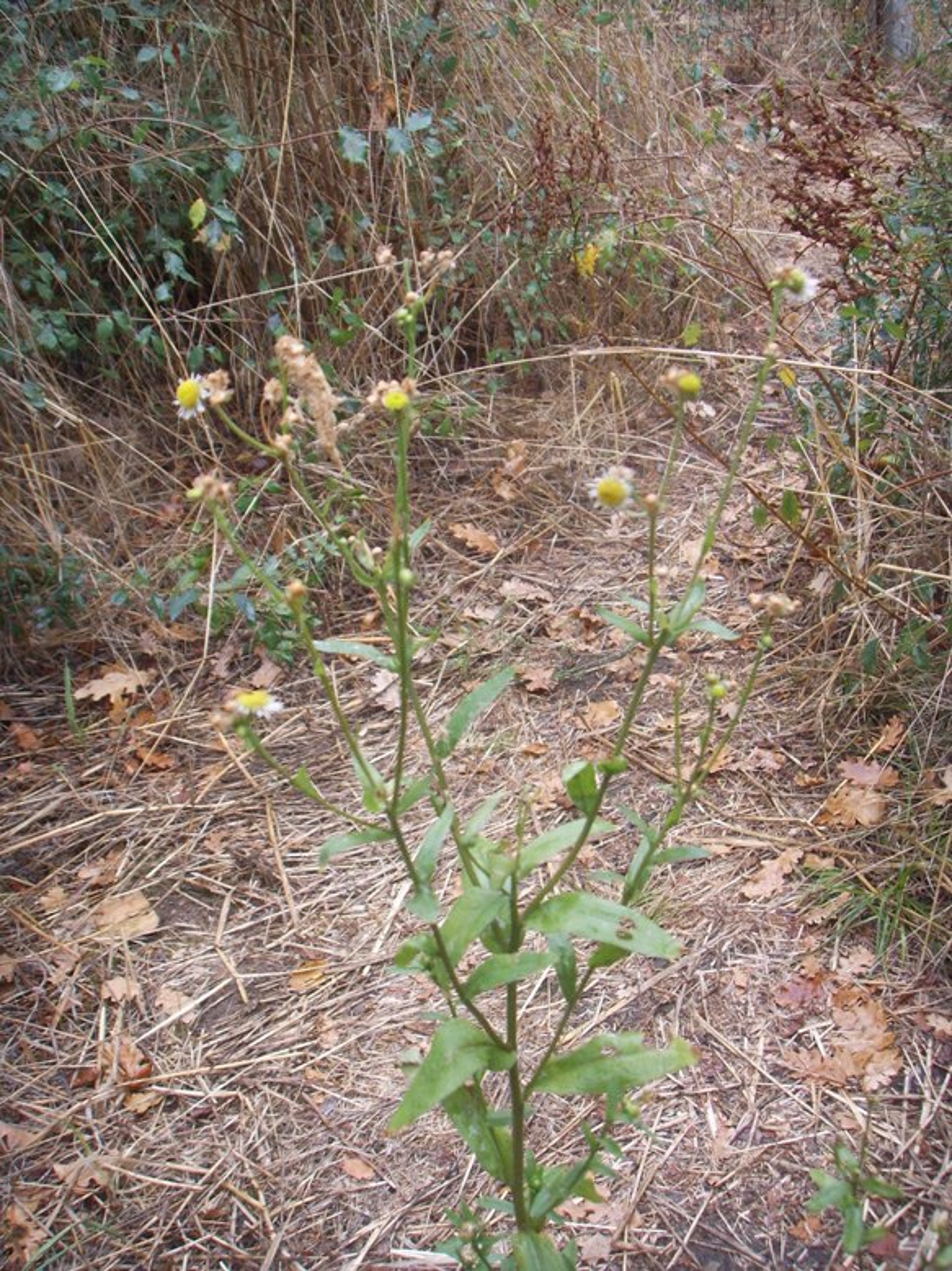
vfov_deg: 47.9
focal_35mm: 39
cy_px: 636
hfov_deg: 36.8
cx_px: 476
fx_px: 1431
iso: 120
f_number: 3.5
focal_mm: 6.6
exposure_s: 1/45
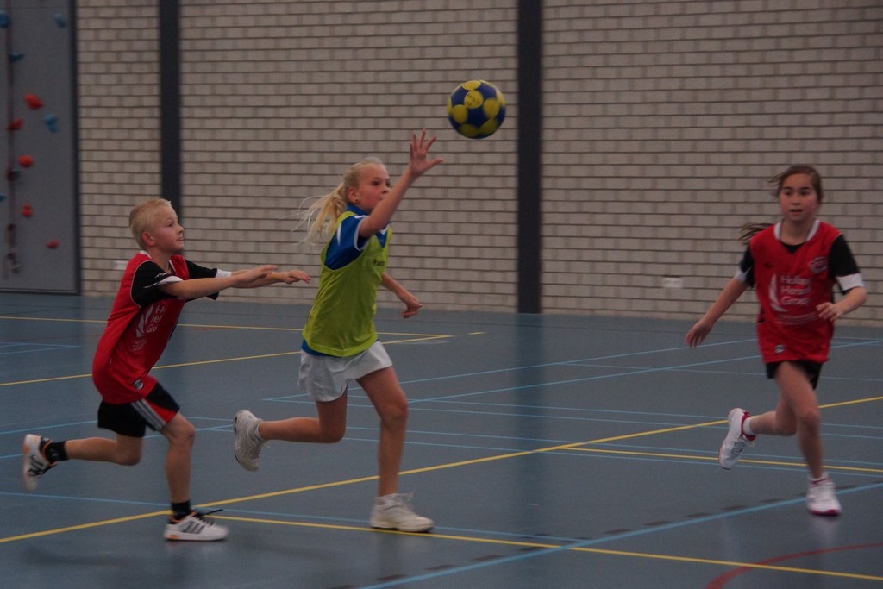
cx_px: 442
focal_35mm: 105
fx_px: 2576
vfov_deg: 13.0
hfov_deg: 19.5
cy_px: 294
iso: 1000
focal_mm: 70
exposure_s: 1/160
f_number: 5.6
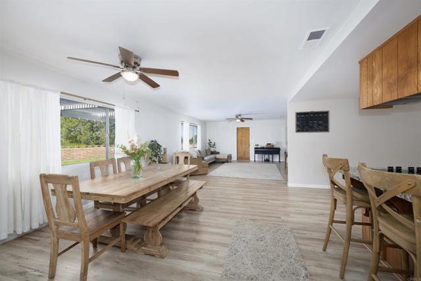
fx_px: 164
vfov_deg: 81.2
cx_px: 210
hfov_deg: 104.2
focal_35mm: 14
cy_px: 140
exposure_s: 1/250
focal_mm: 14
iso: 320
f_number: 7.1
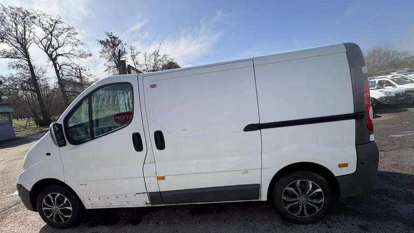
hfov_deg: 99.4
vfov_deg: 67.0
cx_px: 205
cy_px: 121
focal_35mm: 16
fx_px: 176
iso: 40
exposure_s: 1/1637
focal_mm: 2.22
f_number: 2.2
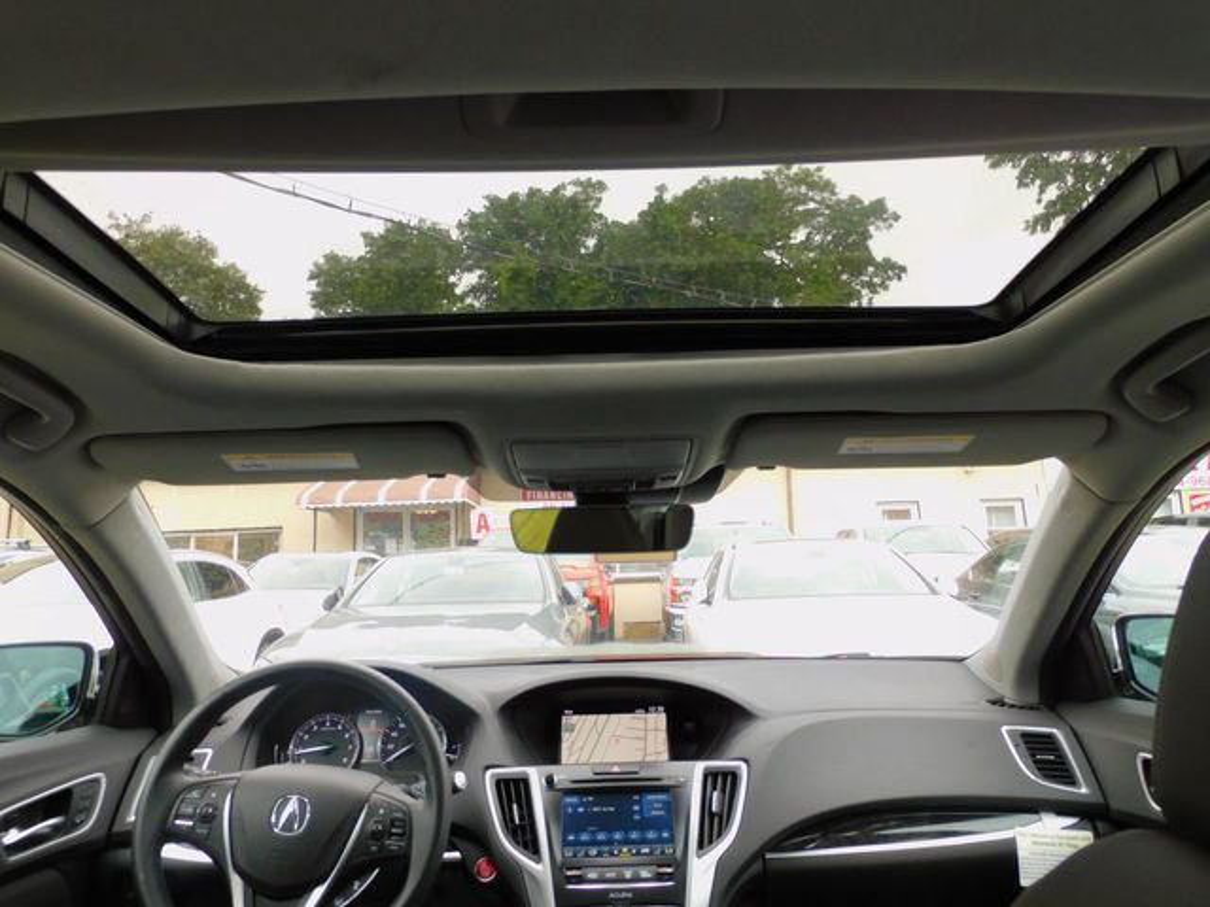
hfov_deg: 71.6
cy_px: 454
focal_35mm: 24
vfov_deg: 56.8
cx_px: 605
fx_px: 839
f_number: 3.3
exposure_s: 1/50
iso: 125
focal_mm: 4.3
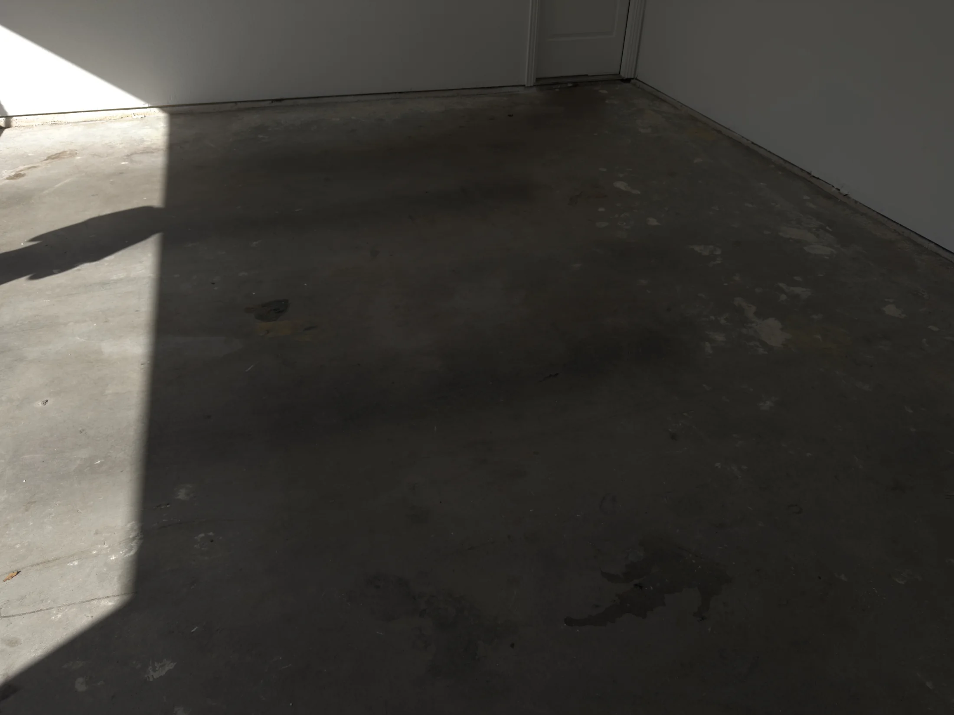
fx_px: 661
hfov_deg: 71.6
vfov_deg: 56.8
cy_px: 358
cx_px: 477
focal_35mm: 24
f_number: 1.8
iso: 100
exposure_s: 1/1255
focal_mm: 6.8
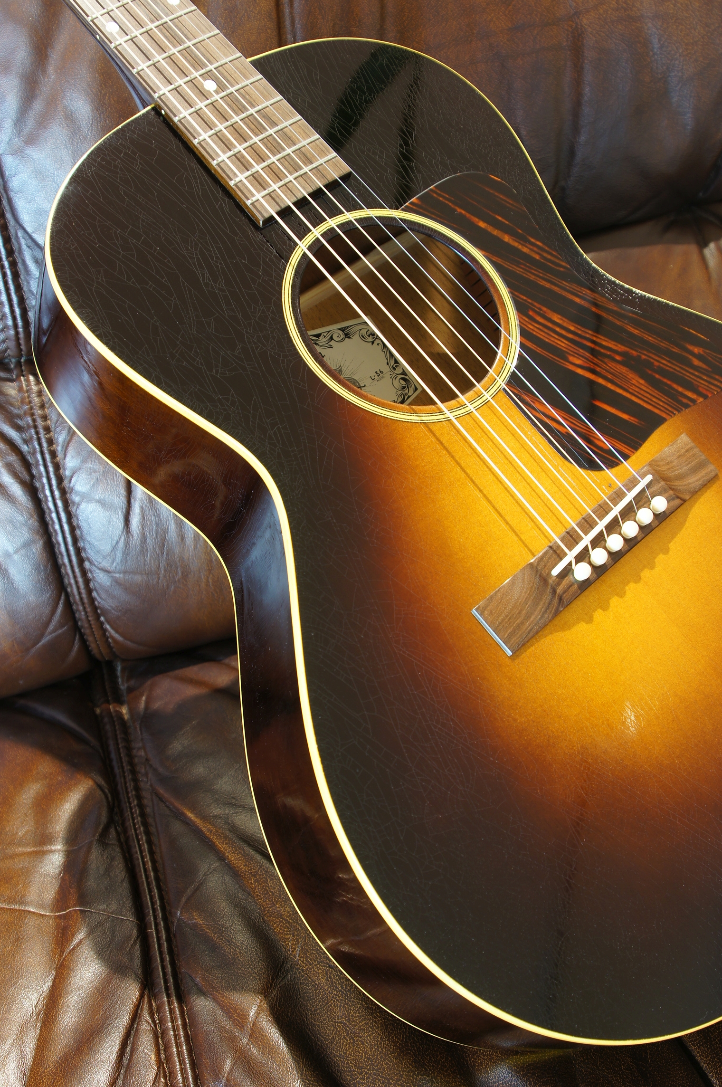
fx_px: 1357
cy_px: 544
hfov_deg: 29.8
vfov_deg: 43.6
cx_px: 361
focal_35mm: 45
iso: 100
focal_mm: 30
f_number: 7.1
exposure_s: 1/2
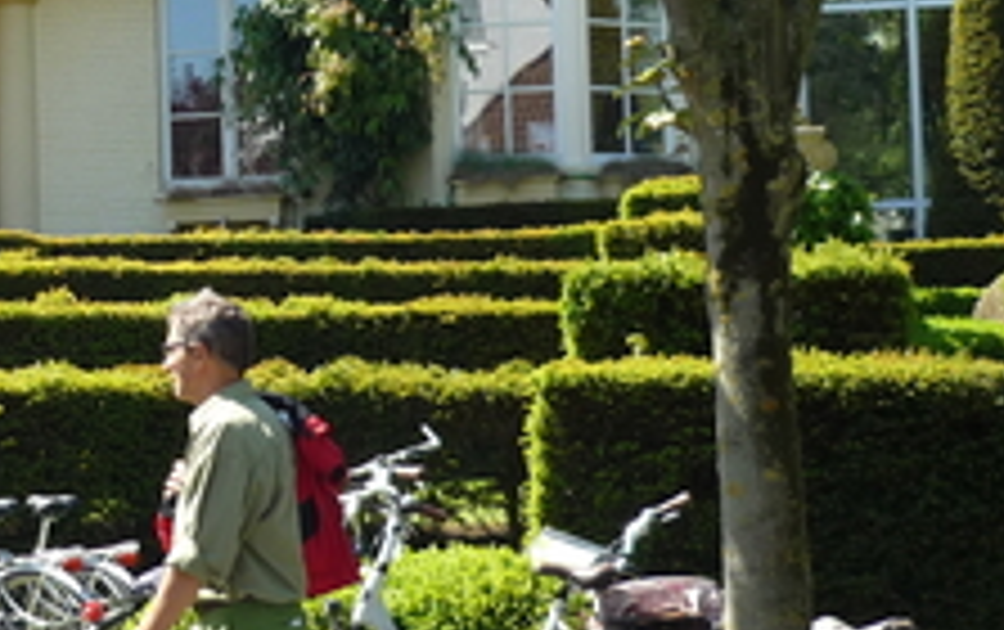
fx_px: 2575
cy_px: 220
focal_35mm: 94
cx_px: 18
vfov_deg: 13.9
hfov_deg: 21.4
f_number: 2.8
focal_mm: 5.5
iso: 100
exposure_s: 1/400
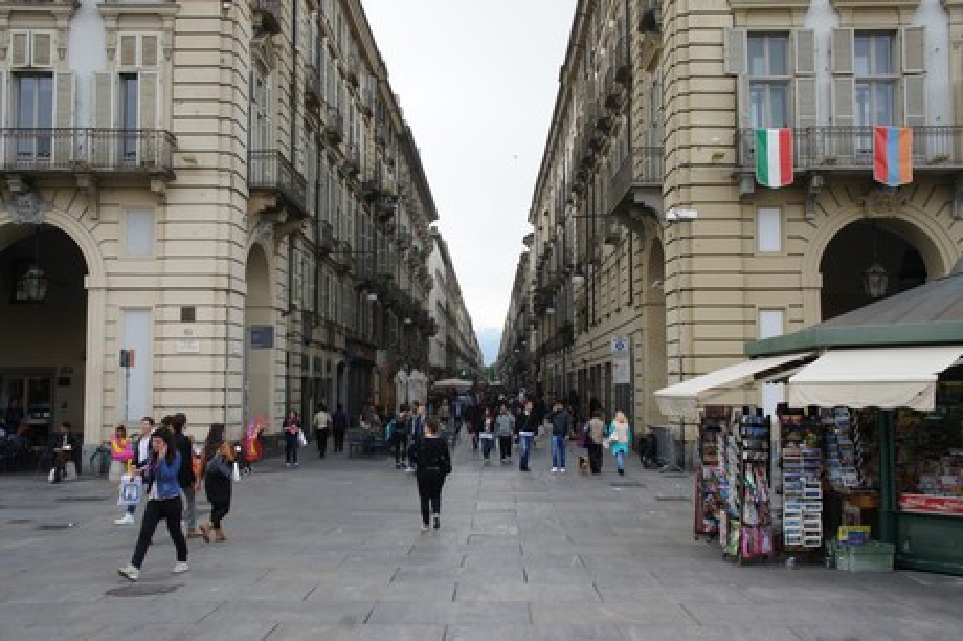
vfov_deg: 36.8
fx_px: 962
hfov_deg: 53.2
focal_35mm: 36
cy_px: 320
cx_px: 482
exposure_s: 1/100
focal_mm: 24
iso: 320
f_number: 9
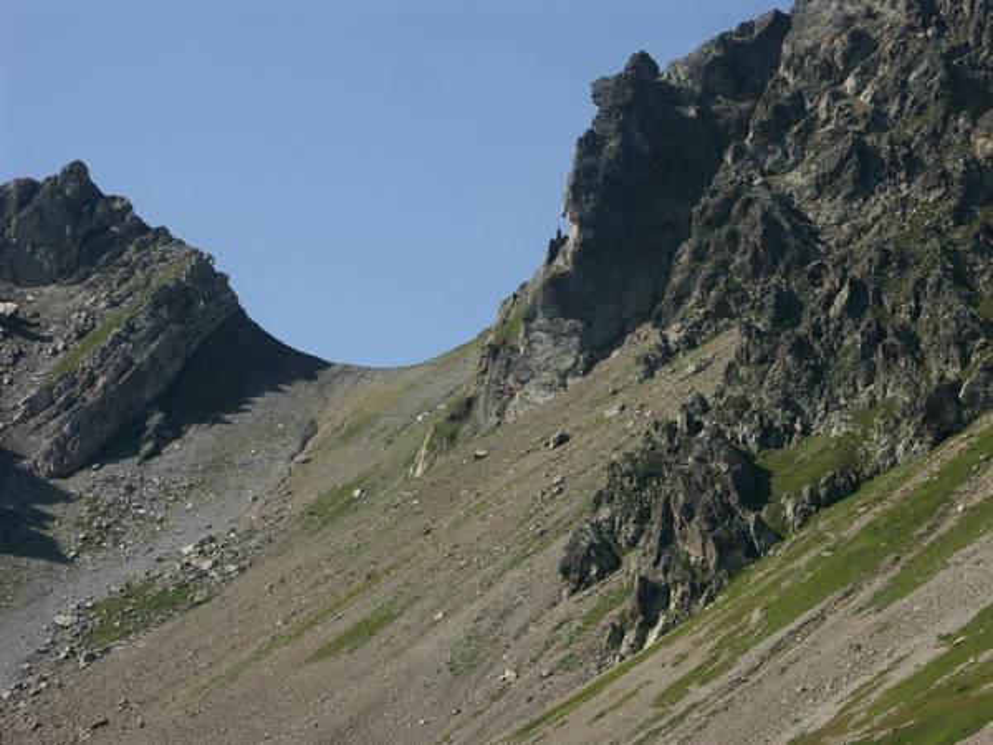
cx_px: 496
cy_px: 372
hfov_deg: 16.6
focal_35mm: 119
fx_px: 3414
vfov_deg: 12.5
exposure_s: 1/400
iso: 64
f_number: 6.3
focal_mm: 30.43
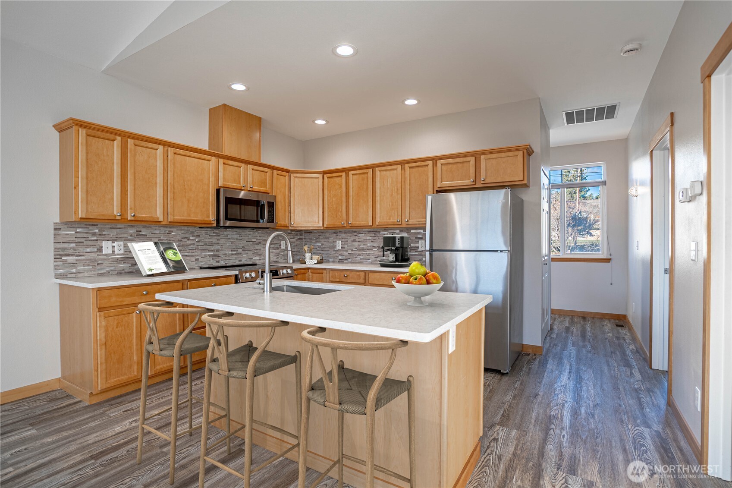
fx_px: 325
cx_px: 366
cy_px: 244
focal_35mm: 16
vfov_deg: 73.7
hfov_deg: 96.7
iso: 200
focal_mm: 16
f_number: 4
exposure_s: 1/1250
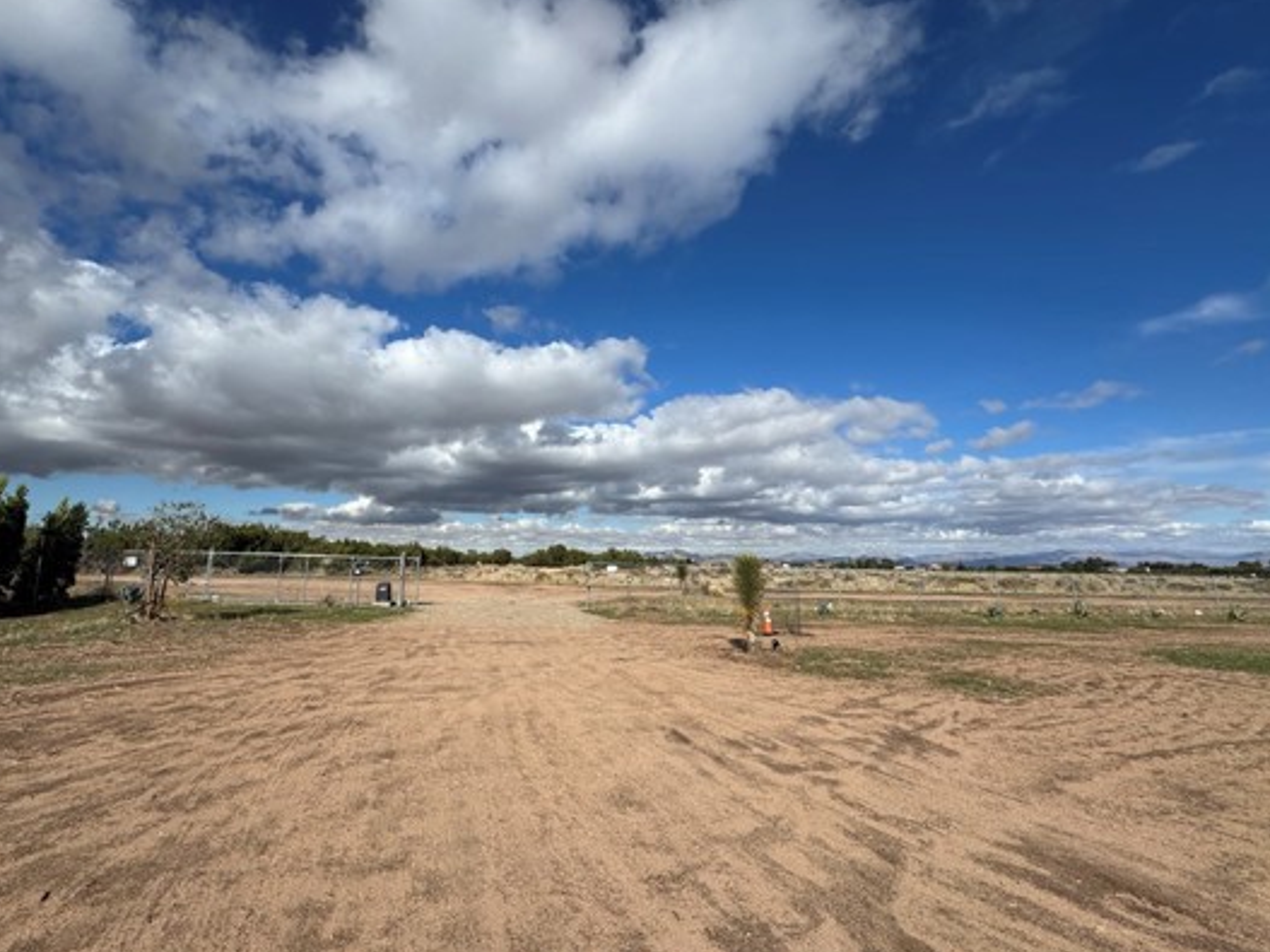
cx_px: 578
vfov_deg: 74.6
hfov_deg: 90.8
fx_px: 624
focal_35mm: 17
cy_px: 446
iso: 40
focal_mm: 2.22
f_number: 2.2
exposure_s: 1/3717
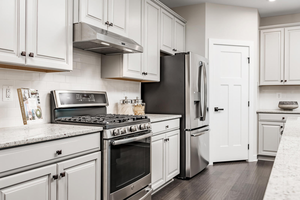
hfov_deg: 58.7
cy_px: 100
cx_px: 150
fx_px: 267
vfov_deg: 41.1
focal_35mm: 32
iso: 200
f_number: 5.6
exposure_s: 1/250
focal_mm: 32
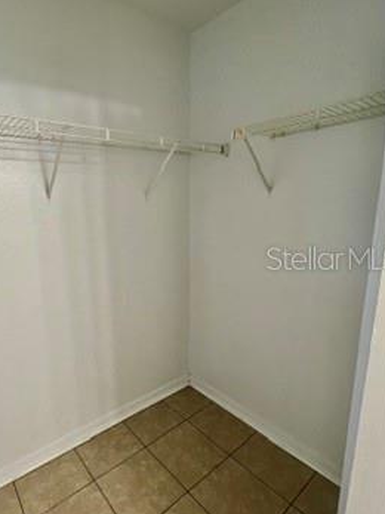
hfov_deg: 70.1
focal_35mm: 18
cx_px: 139
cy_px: 258
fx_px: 267
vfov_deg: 87.8
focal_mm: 1.57
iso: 125
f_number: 1.8
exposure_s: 1/60
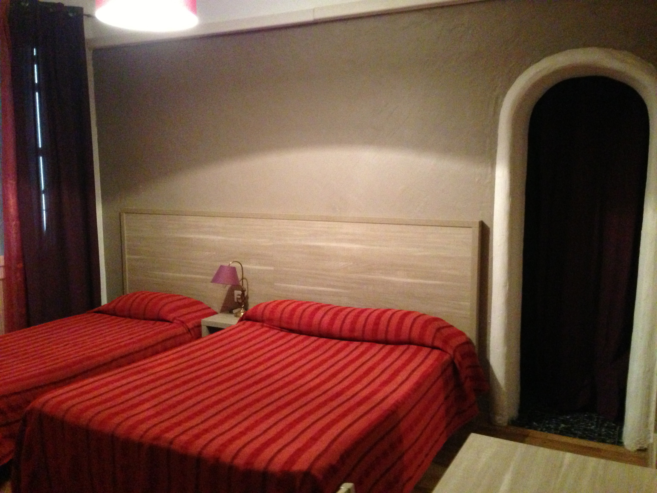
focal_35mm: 33
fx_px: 626
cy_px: 246
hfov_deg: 55.4
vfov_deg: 42.9
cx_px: 328
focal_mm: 4.13
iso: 800
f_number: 2.4
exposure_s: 1/15
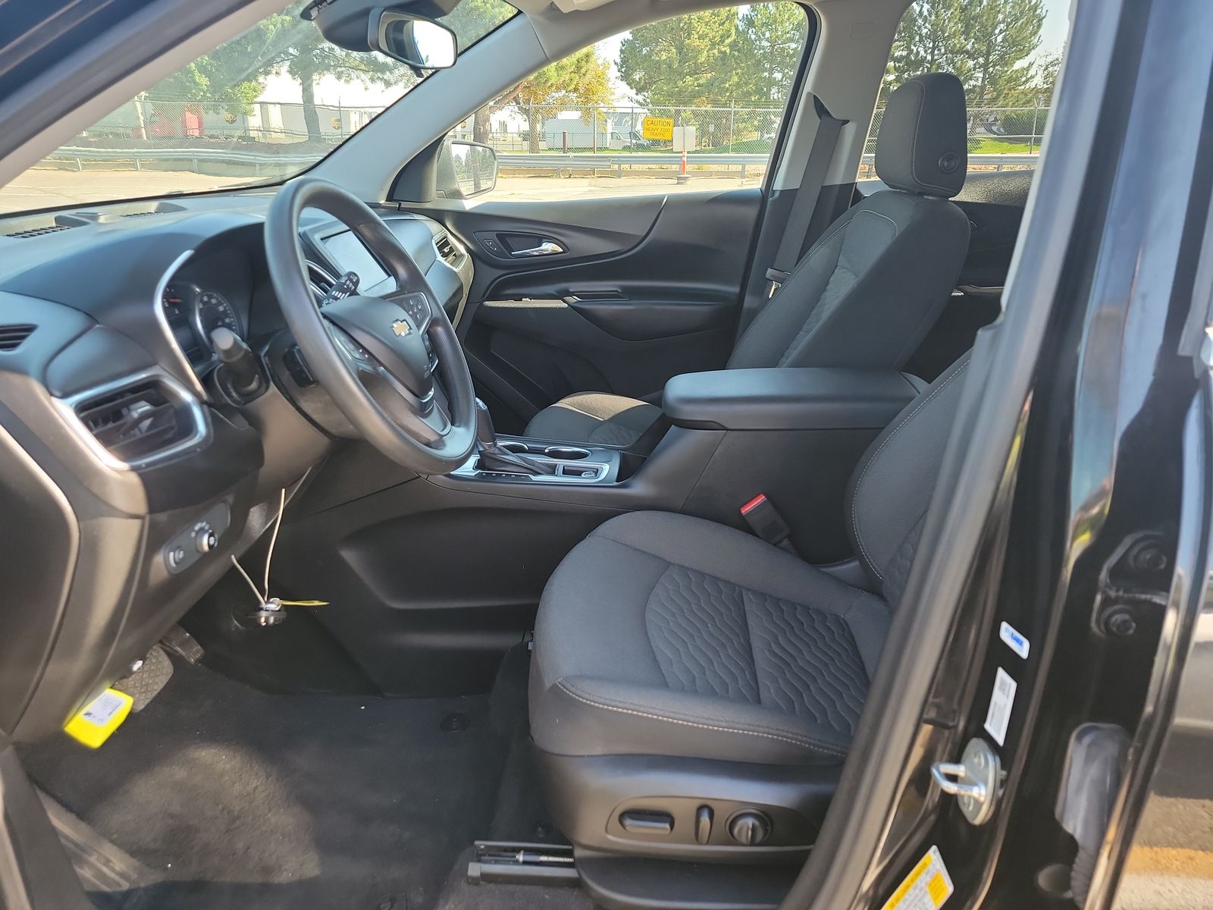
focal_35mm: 24
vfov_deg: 56.8
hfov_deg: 71.6
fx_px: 841
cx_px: 606
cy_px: 455
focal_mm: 6.7
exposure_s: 1/59
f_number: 1.8
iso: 76
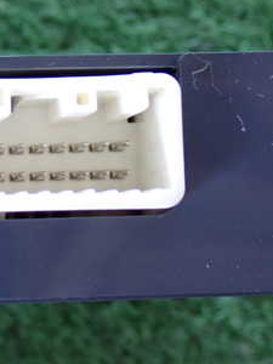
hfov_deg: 12.5
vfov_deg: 17.0
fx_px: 1220
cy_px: 172
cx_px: -34
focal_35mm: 116
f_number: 3.5
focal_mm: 10.35
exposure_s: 1/30
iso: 800
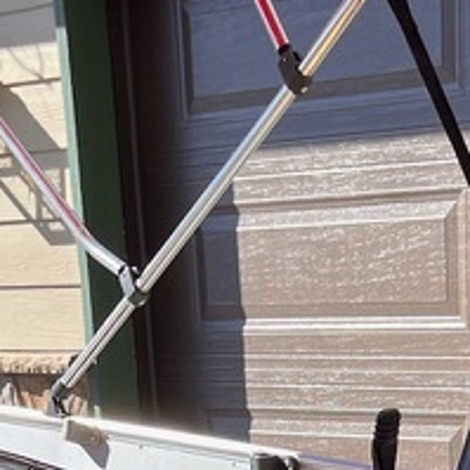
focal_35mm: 118
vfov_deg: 13.0
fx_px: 1813
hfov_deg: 14.6
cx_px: 423
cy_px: 914
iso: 50
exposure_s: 1/577
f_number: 1.6
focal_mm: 5.1
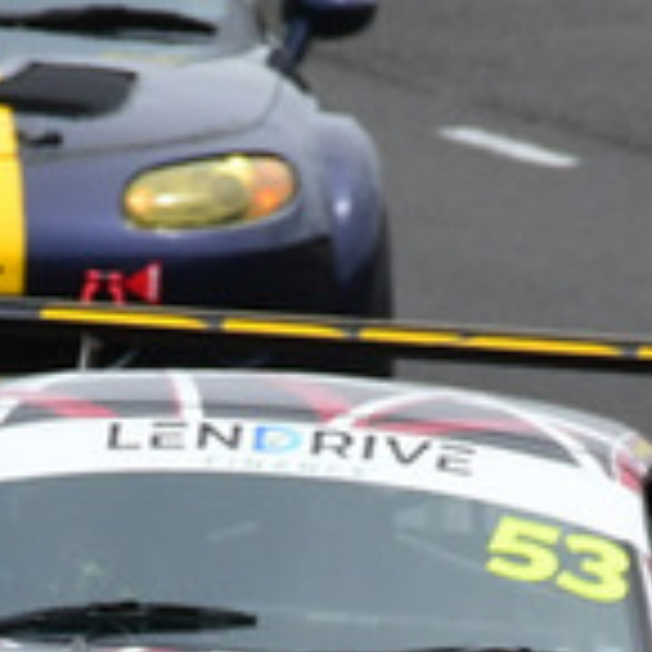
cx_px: 18
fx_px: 75095
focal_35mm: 3524
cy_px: 1057
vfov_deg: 0.5
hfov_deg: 0.5
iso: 640
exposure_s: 1/640
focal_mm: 500
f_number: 11
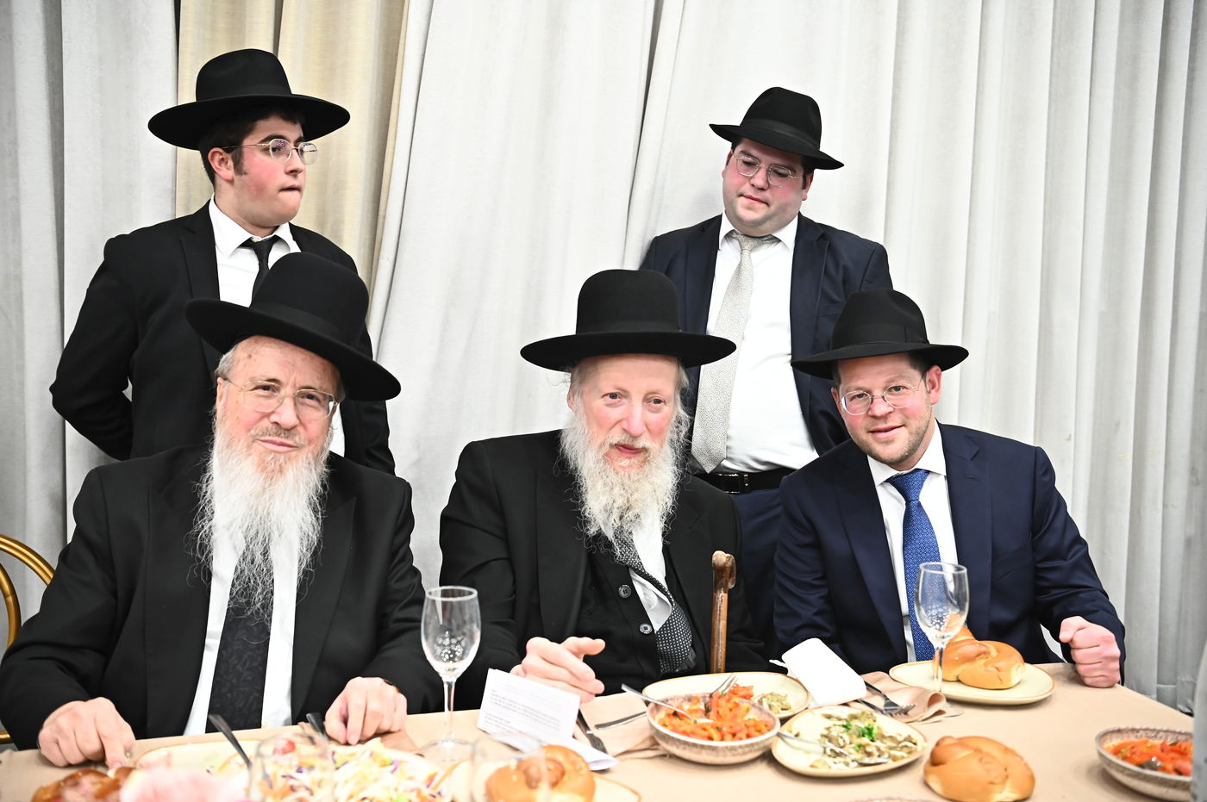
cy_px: 401
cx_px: 604
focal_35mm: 40
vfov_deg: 33.3
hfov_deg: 48.5
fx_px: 1340
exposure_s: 1/200
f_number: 3.5
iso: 2000
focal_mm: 40
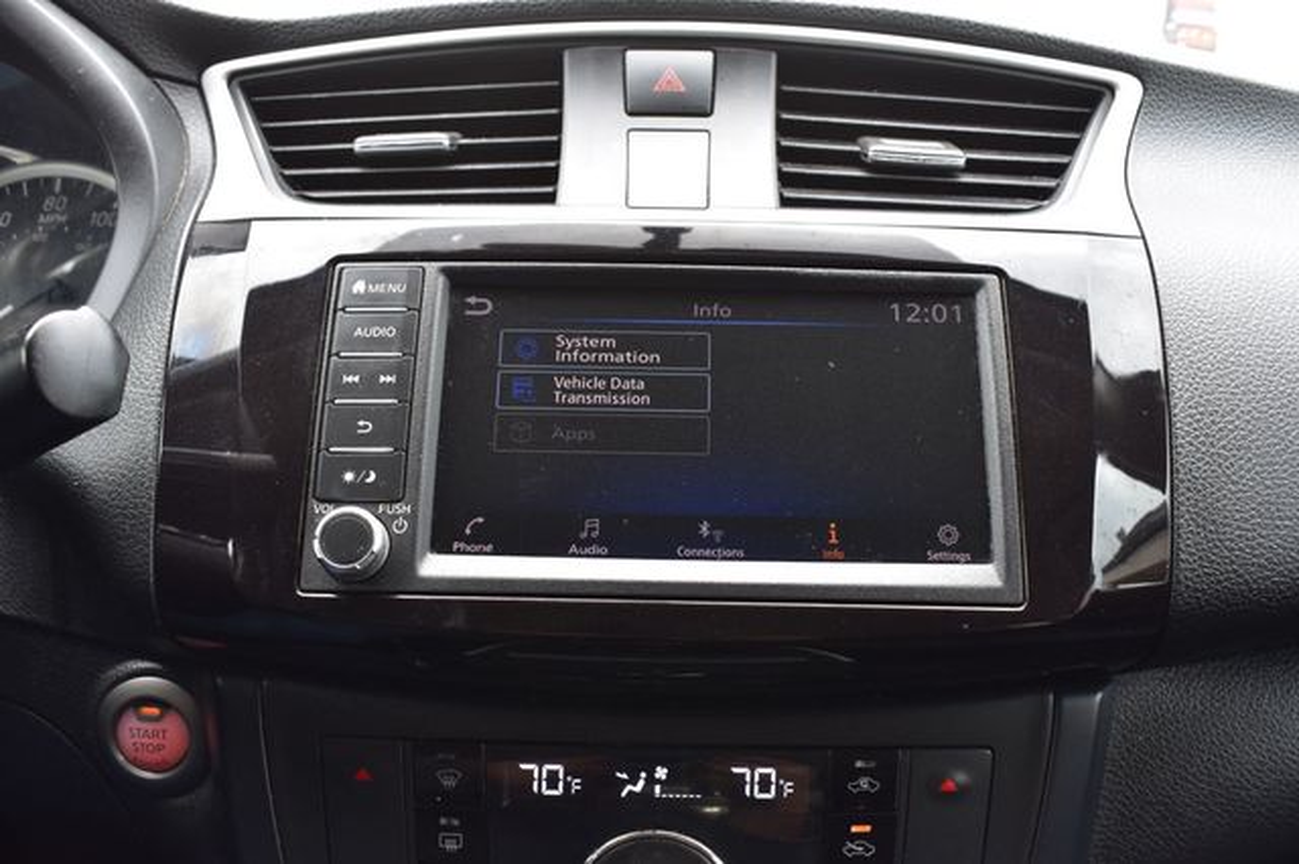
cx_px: 650
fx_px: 1190
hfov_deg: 57.2
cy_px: 432
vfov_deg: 39.9
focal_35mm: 33
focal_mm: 22
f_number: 7.1
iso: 400
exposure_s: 1/40
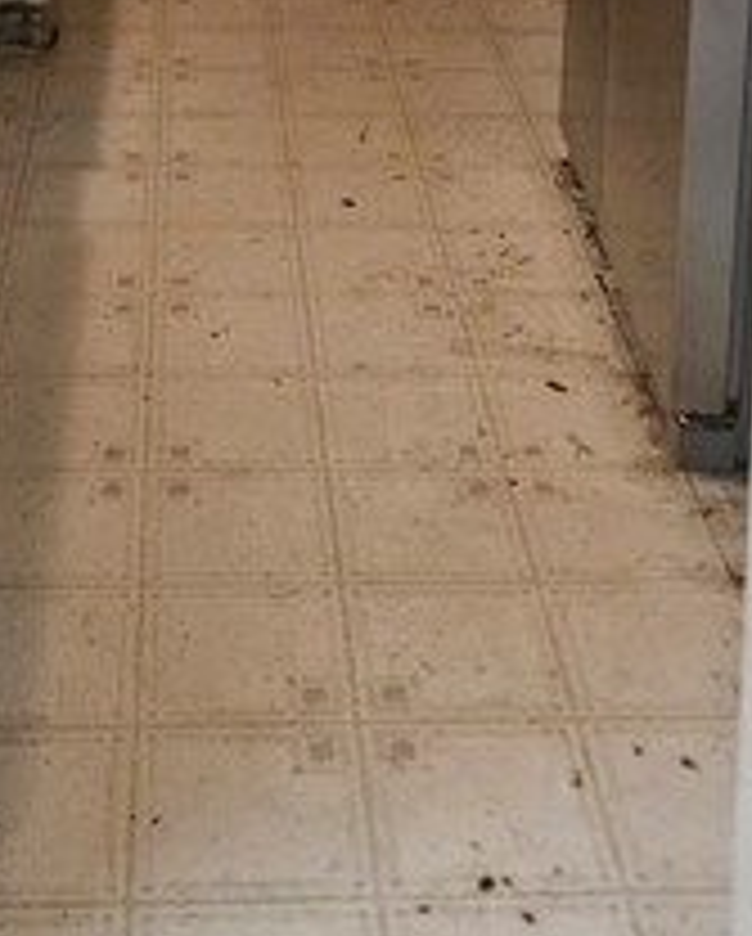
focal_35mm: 69
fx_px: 1915
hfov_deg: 22.2
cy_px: -387
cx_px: 306
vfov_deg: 23.2
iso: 1000
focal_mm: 5.4
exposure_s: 1/120
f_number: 1.8
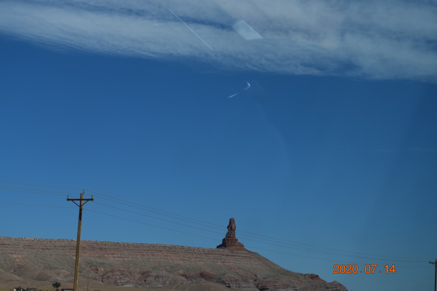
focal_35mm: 82
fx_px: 1001
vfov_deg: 16.6
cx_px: 218
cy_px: 146
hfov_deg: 24.6
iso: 200
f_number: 11
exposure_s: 1/500
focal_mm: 55
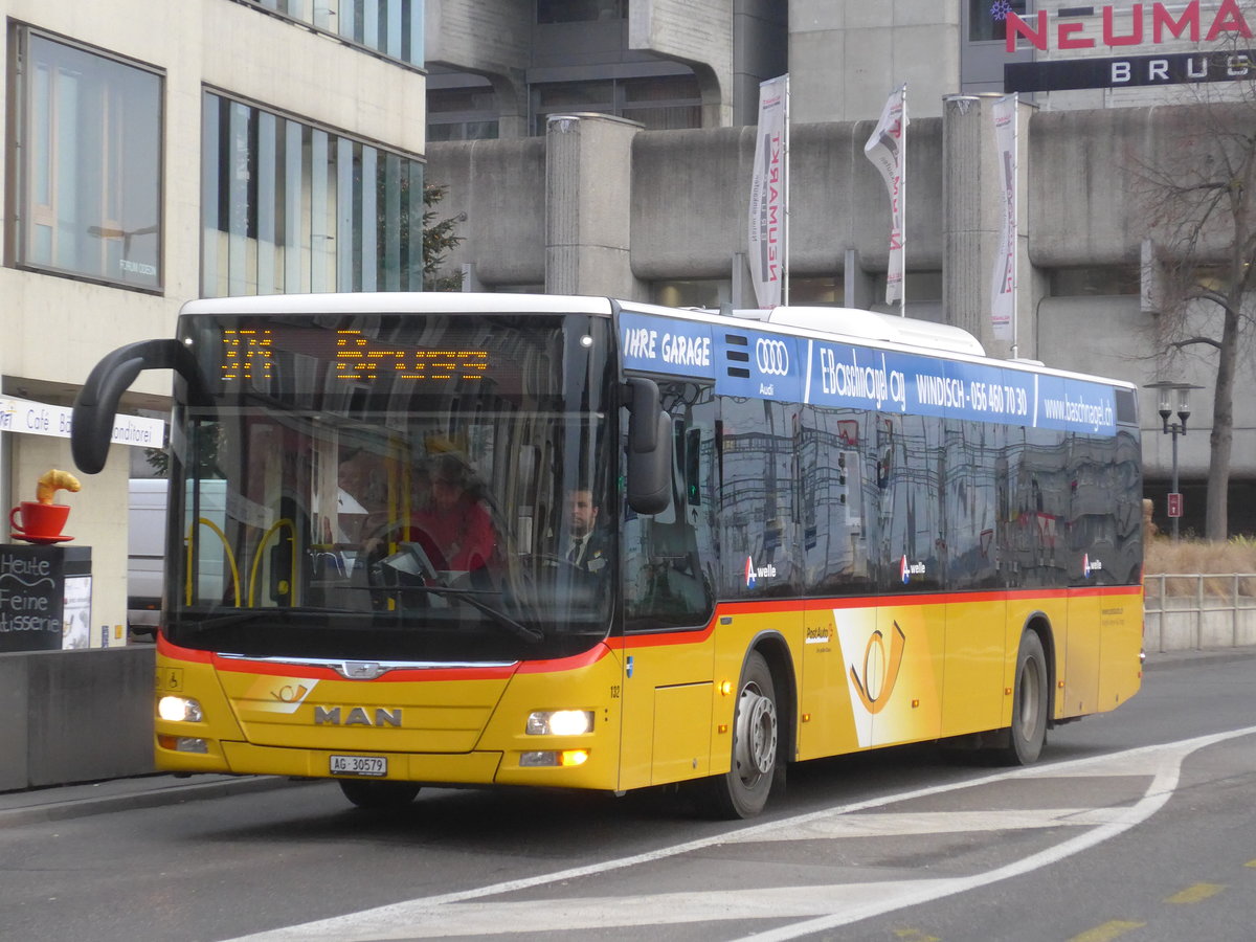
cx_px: 628
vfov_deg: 12.7
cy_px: 471
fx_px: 4245
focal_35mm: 117
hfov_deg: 16.8
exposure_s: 1/320
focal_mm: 22.9
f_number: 5
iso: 800
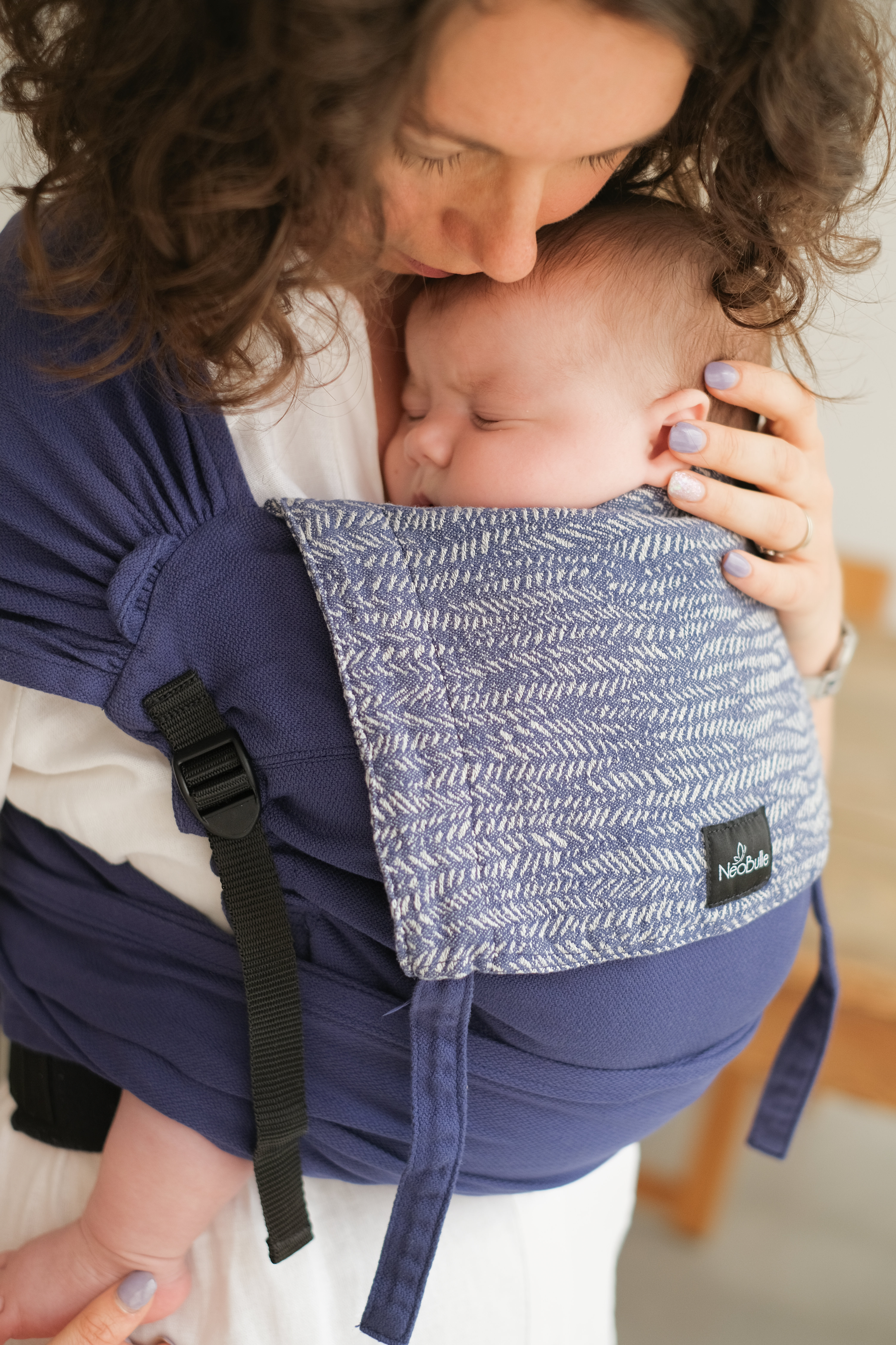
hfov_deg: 25.5
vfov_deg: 37.5
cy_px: 672
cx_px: 448
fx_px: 1979
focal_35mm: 53
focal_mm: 35
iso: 250
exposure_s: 1/640
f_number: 2
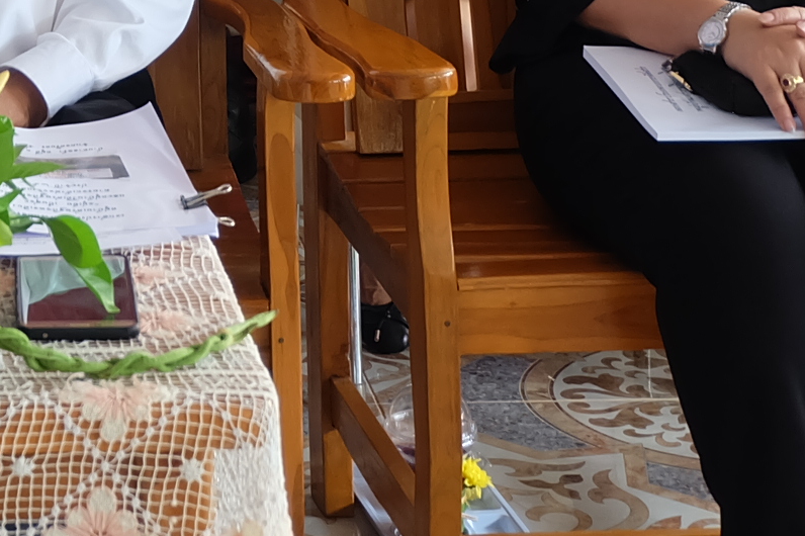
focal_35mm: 139
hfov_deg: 14.2
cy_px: -575
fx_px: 3107
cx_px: -208
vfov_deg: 9.2
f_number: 4
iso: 400
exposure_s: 1/42
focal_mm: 21.1
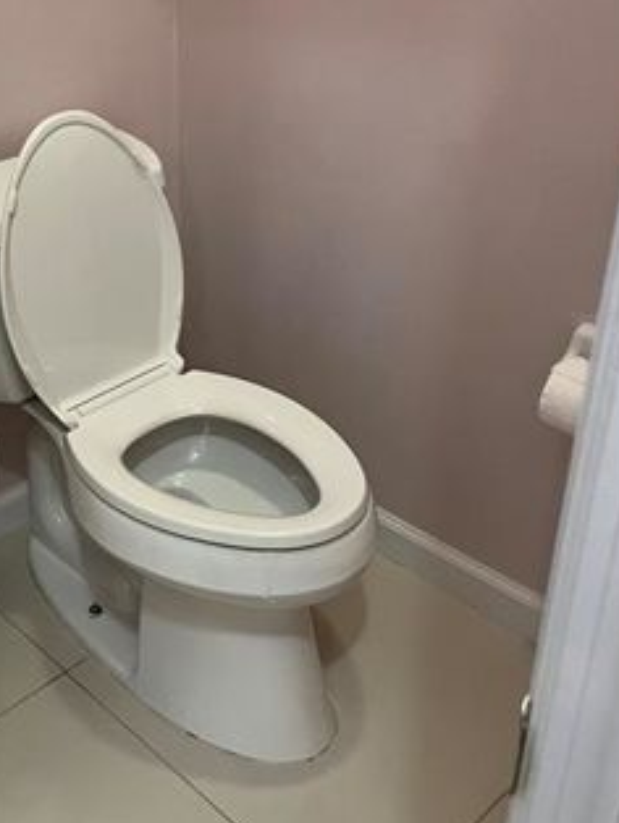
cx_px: 130
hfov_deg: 32.1
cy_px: 317
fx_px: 1048
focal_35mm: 44
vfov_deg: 42.6
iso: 320
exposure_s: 1/60
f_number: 1.6
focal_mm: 5.1
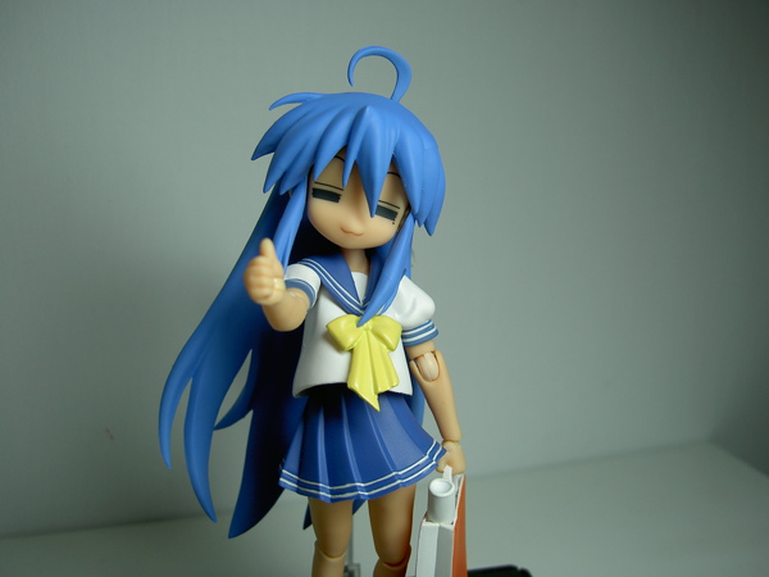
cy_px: 288
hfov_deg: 47.9
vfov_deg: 36.8
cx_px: 384
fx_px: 866
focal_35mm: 39
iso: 100
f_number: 2.8
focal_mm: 8
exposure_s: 1/152
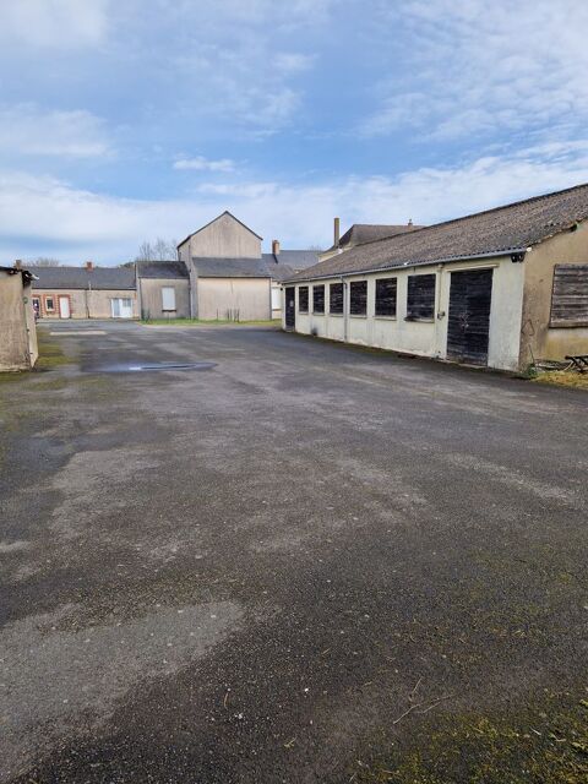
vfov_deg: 73.9
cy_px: 392
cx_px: 294
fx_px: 521
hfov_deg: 58.9
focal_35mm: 23
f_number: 1.8
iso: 50
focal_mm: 5.4
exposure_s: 1/982
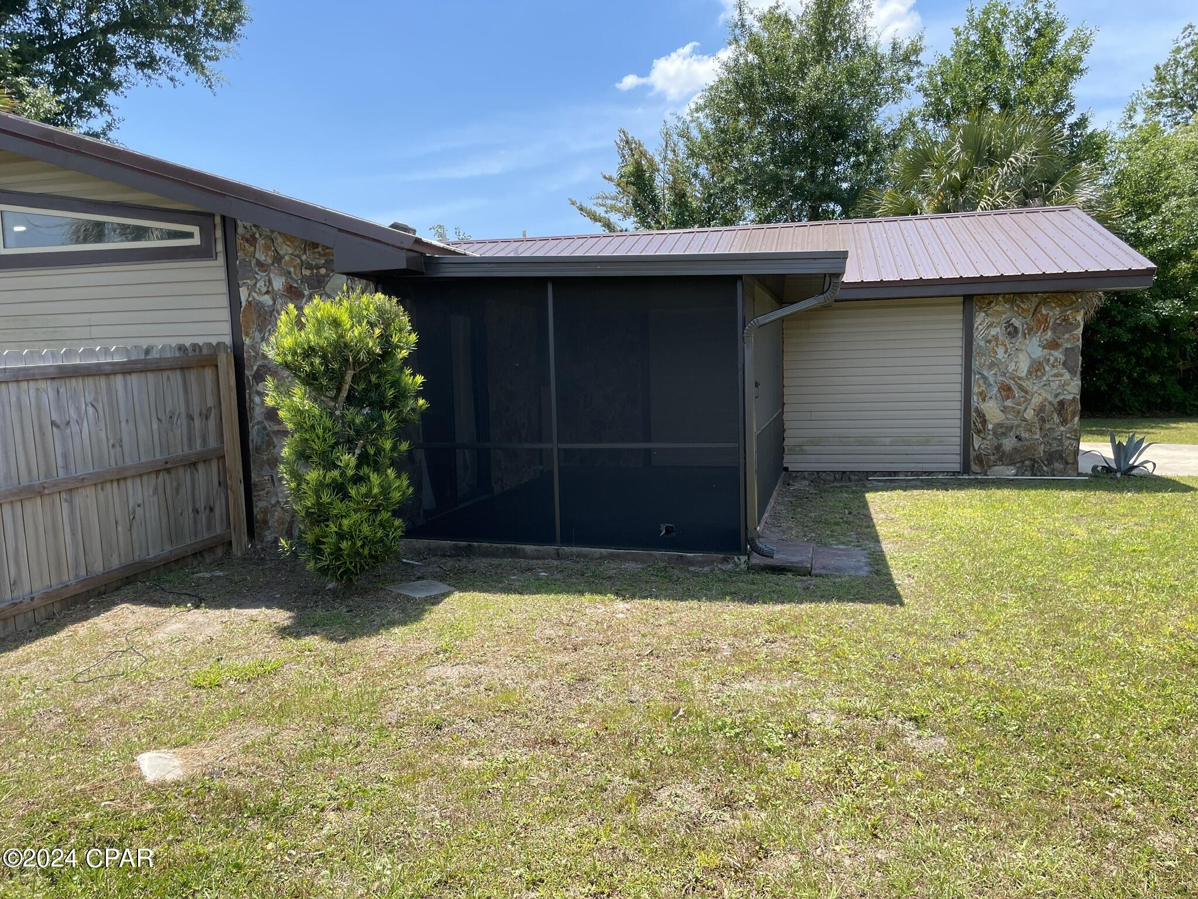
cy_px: 450
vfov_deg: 53.1
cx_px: 599
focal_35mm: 26
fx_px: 900
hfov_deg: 67.3
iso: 32
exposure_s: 1/1350
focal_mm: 4.2
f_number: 1.6
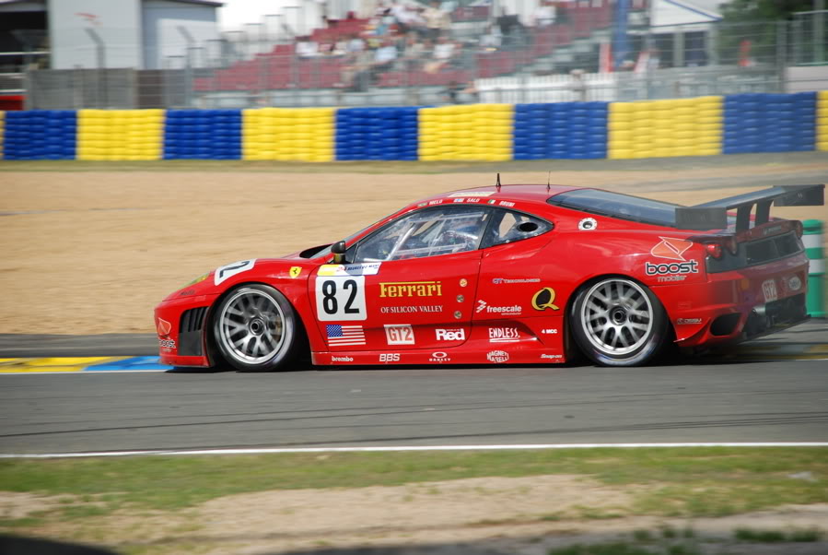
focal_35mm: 202
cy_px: 278
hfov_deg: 10.1
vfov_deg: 6.8
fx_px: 4664
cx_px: 414
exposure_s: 1/500
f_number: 5.6
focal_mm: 135
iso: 125
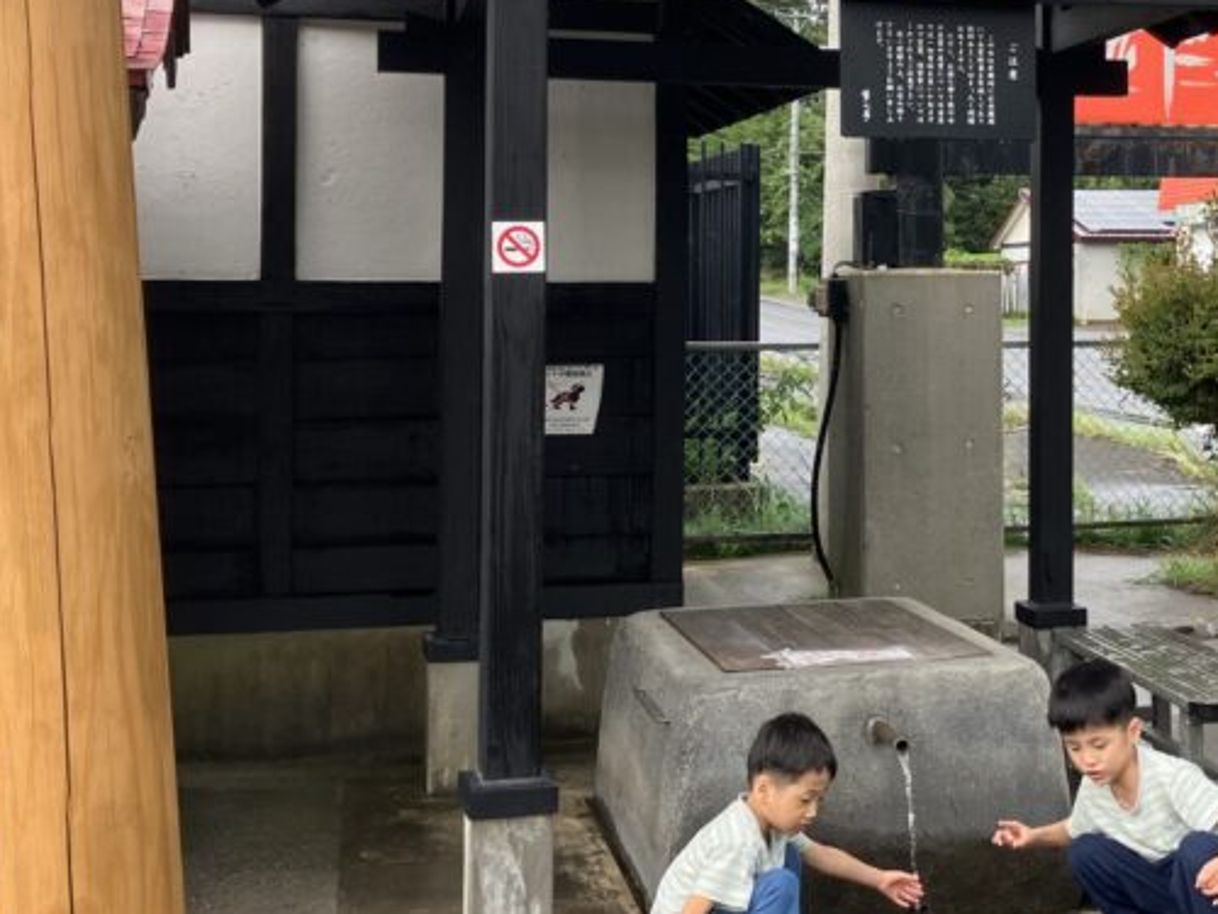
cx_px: 965
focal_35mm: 56
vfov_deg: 25.9
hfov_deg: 33.4
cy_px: 258
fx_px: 1970
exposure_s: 1/187
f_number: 1.8
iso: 32
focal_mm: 3.99
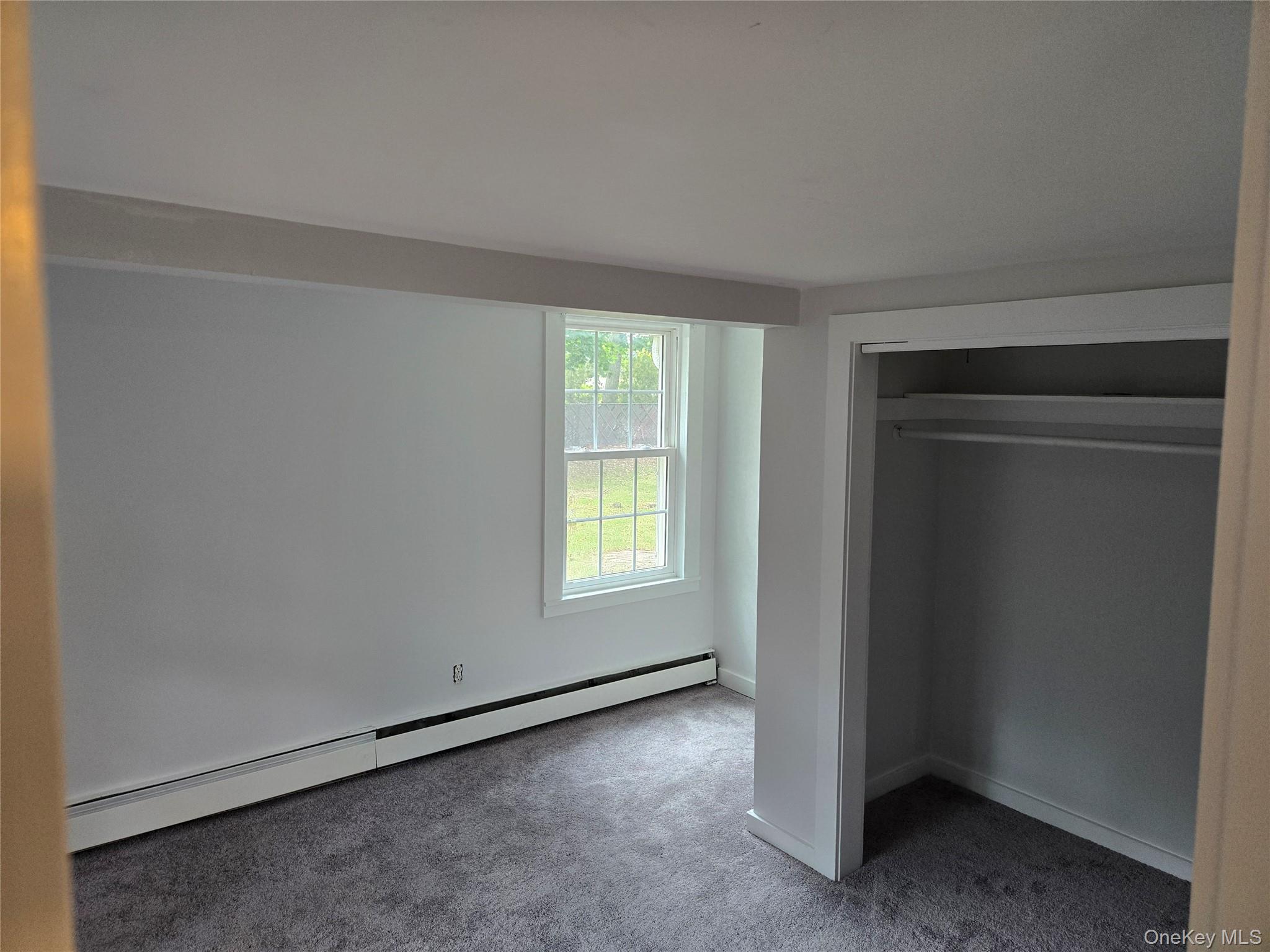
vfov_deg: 58.9
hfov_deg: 73.9
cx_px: 635
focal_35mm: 23
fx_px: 844
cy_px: 476
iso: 320
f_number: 1.8
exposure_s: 1/120
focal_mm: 5.4
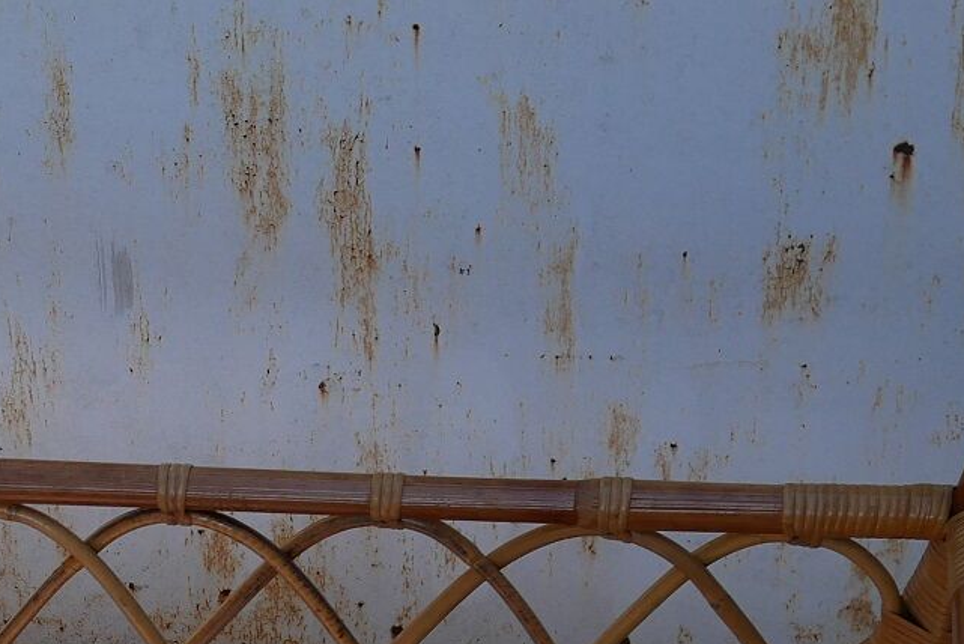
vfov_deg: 9.1
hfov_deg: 13.3
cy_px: 814
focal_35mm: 149
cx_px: -278
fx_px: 3991
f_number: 4
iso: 200
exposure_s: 1/640
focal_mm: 20
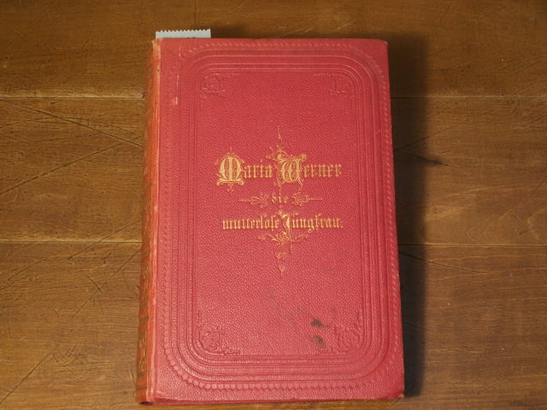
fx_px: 996
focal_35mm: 63
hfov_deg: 30.7
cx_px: 274
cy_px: 205
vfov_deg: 23.3
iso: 125
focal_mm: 11.1
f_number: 4.6
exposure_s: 1/5
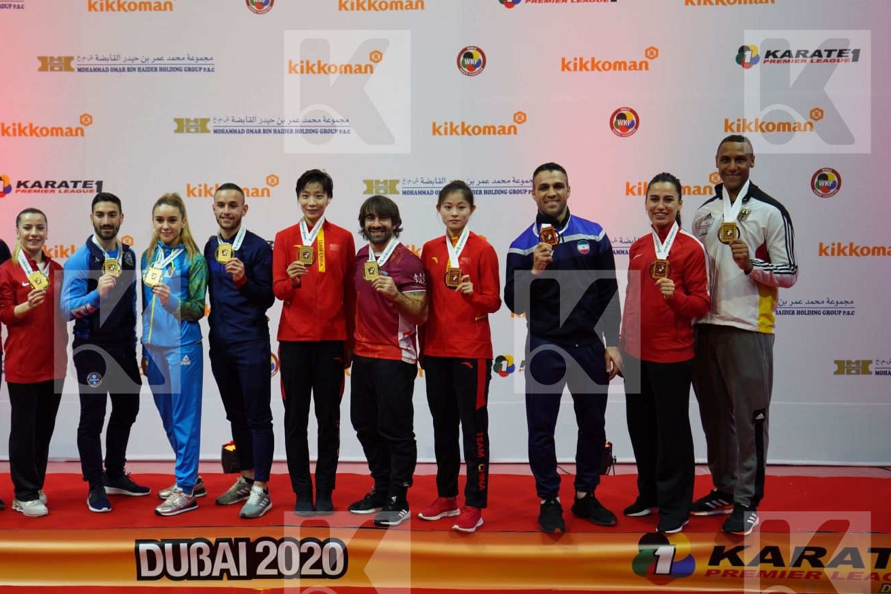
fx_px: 1188
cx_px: 347
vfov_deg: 28.0
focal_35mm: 48
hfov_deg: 40.9
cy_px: 332
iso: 320
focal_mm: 35
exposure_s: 1/80
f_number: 2.8
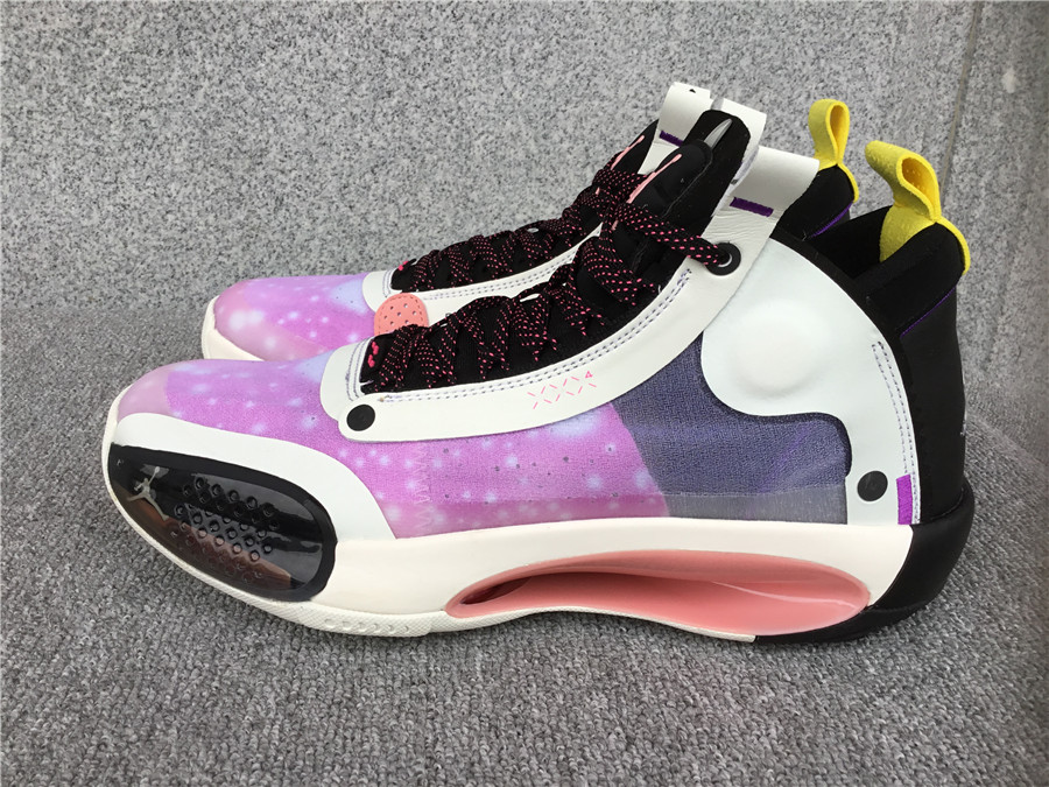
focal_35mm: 31
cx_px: 524
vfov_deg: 45.4
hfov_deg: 58.4
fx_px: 939
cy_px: 394
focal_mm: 3.3
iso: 25
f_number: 2.4
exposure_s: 1/100
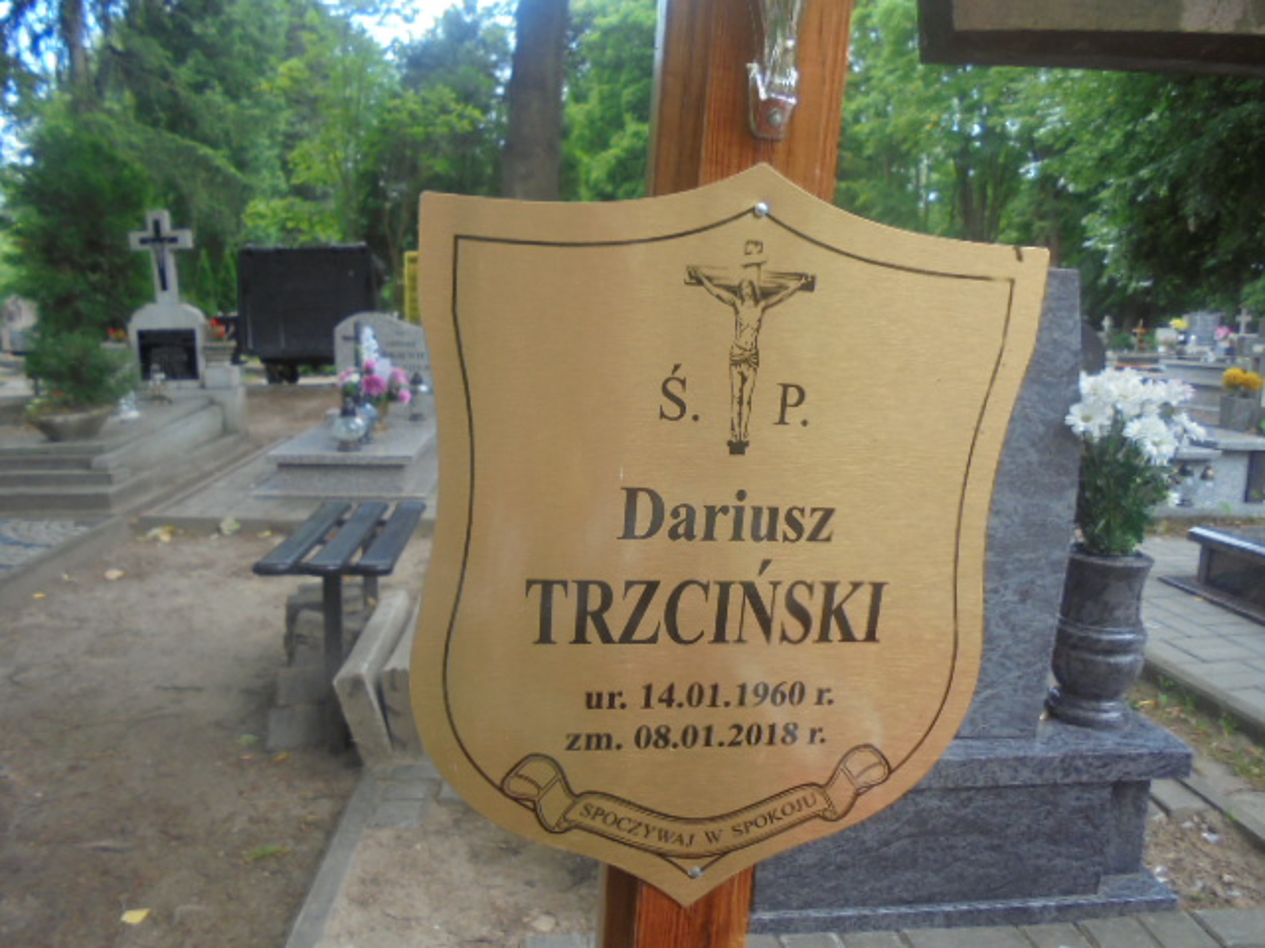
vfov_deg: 53.1
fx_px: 950
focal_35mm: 26
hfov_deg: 67.3
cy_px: 474
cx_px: 632
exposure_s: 1/60
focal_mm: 4.6
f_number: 3.5
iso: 100
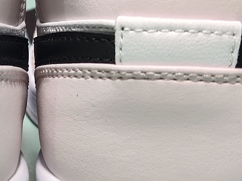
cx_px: -5
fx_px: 818
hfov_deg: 16.5
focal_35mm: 117
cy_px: 52
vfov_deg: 12.6
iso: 50
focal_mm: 4.35
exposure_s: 1/1011
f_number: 1.79
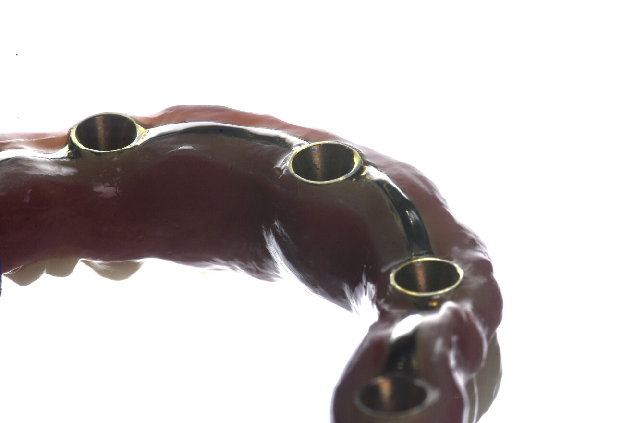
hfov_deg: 13.0
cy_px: 212
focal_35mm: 158
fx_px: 2774
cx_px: 317
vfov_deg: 8.7
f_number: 29
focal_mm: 105
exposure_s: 1/200
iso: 100
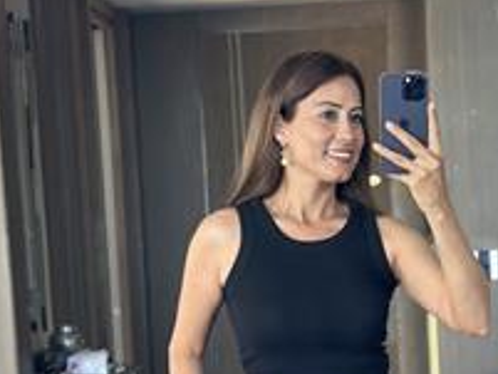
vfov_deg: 11.9
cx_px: 277
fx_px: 1742
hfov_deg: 16.3
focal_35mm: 121
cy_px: 478
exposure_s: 1/68
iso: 125
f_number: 1.78
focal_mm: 6.86
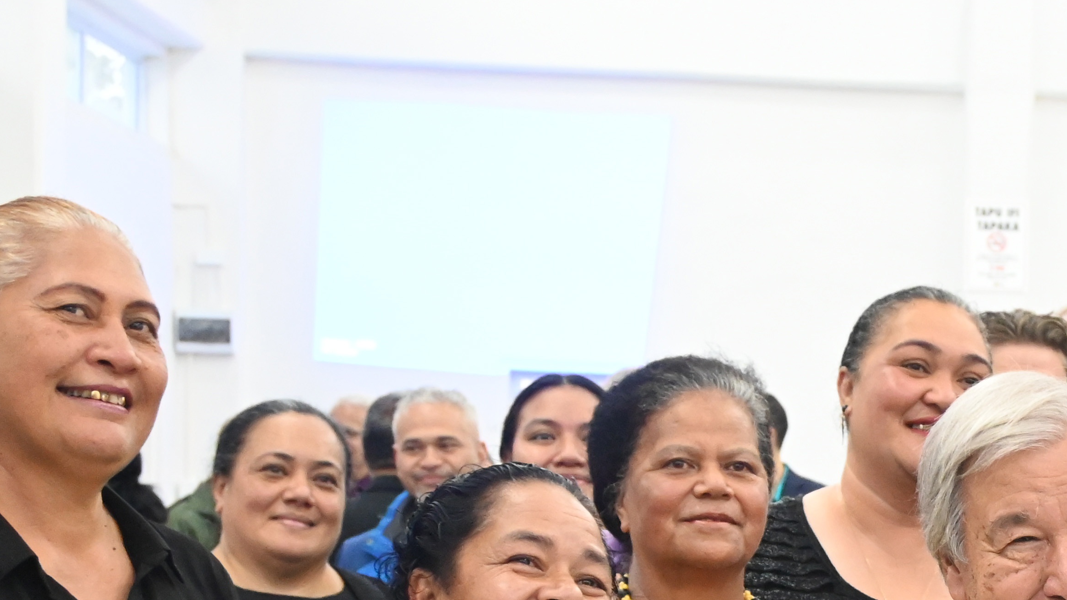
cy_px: 804
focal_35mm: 104
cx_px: 1101
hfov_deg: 19.9
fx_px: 2932
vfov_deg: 11.4
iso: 3200
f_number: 4.5
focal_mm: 27.5
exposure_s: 1/80
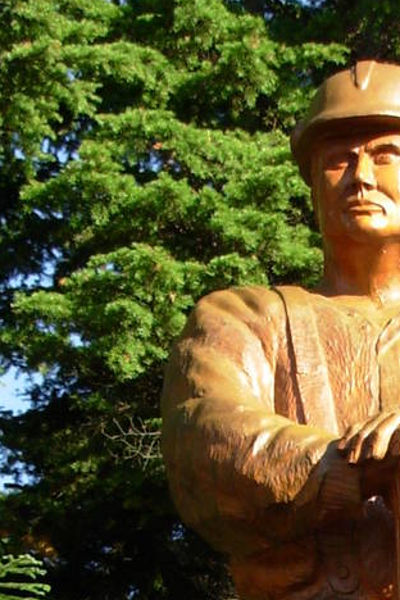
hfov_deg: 10.0
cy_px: 767
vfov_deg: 14.6
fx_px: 2250
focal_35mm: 135
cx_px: 440
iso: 50
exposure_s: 1/342
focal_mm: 6.3
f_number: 2.9
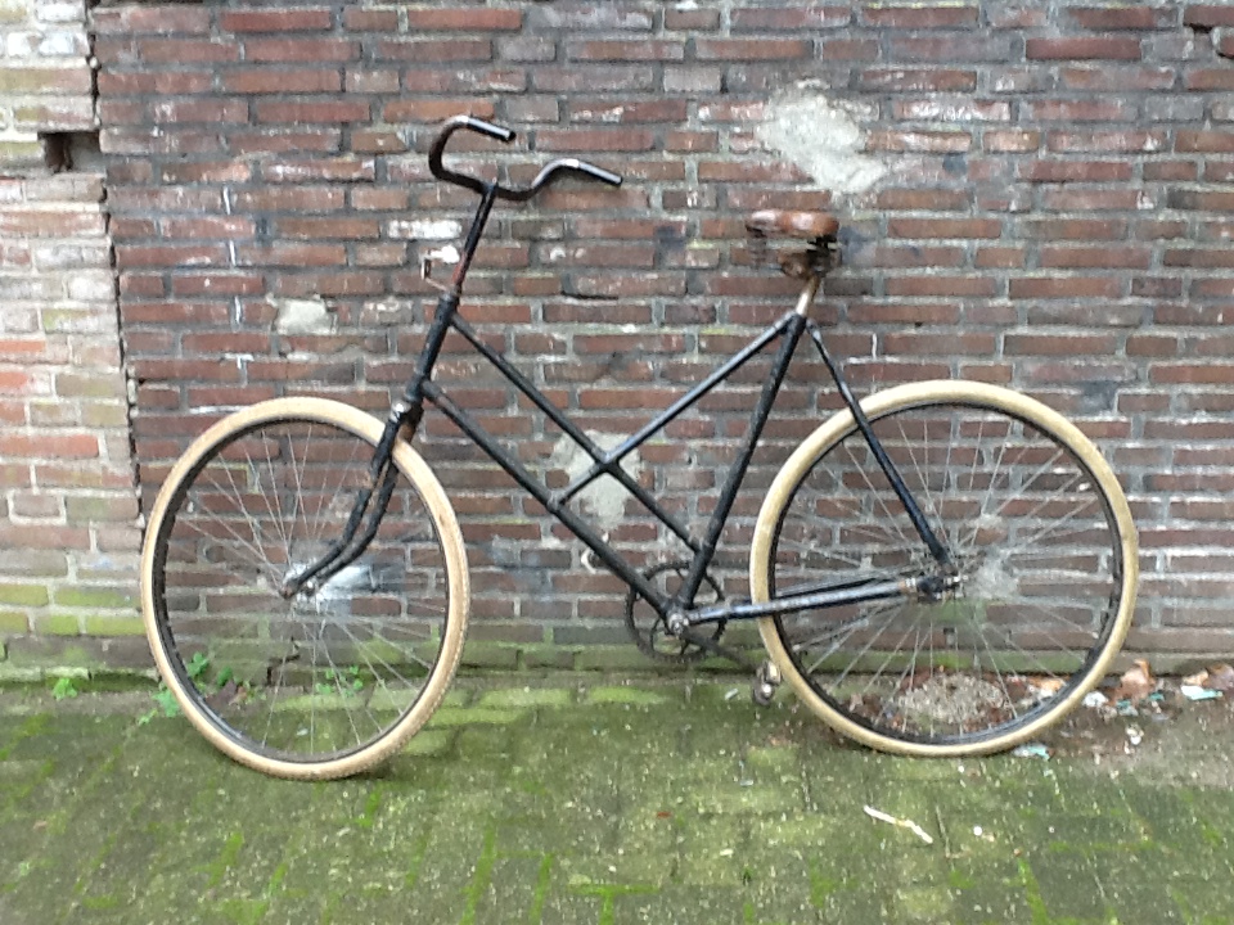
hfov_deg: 42.9
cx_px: 617
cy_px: 462
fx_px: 1569
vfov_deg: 32.9
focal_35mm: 44
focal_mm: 2.03
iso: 64
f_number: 2.4
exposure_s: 1/30
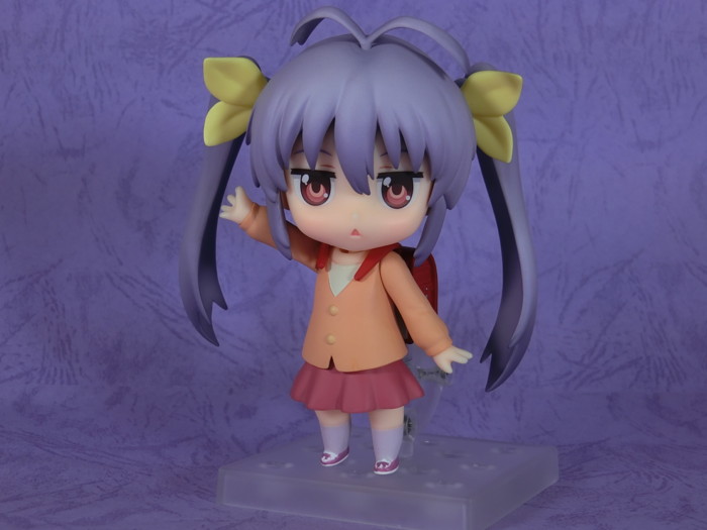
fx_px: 1225
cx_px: 354
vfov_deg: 24.4
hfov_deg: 32.2
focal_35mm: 60
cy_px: 265
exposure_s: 1/50
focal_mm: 10.7
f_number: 5
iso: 80
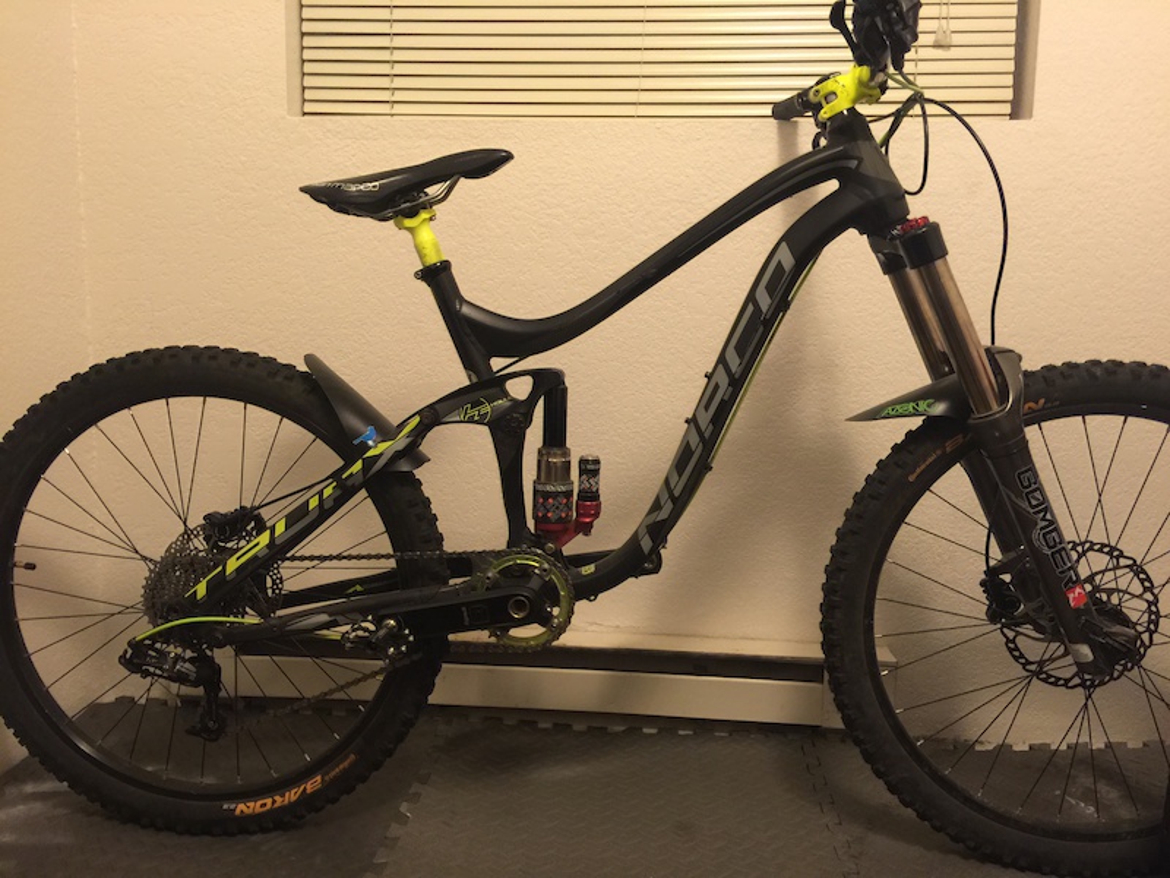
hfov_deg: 61.7
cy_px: 439
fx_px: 980
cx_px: 585
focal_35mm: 29
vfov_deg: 48.2
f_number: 2.2
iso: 64
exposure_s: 1/4
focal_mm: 4.15
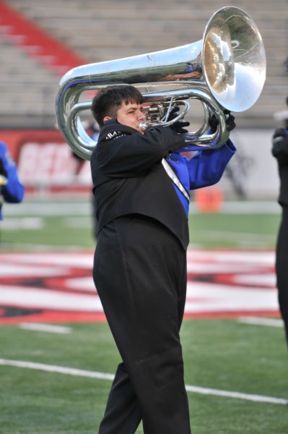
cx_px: 144
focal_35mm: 300
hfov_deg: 4.6
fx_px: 3606
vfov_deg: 6.9
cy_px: 217
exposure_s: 1/100
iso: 200
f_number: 2.8
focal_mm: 200
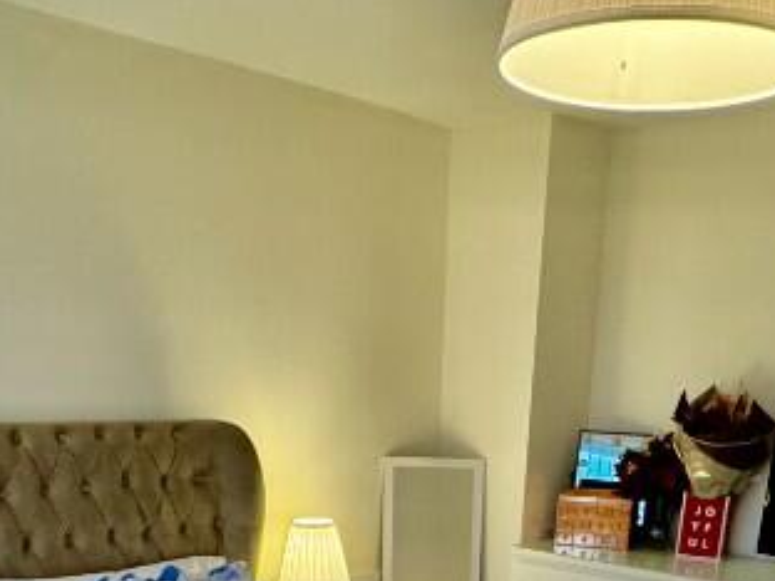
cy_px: 752
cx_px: 412
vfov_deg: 26.7
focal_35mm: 46
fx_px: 1030
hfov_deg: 41.2
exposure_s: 1/100
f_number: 2.2
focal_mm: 2.22
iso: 250
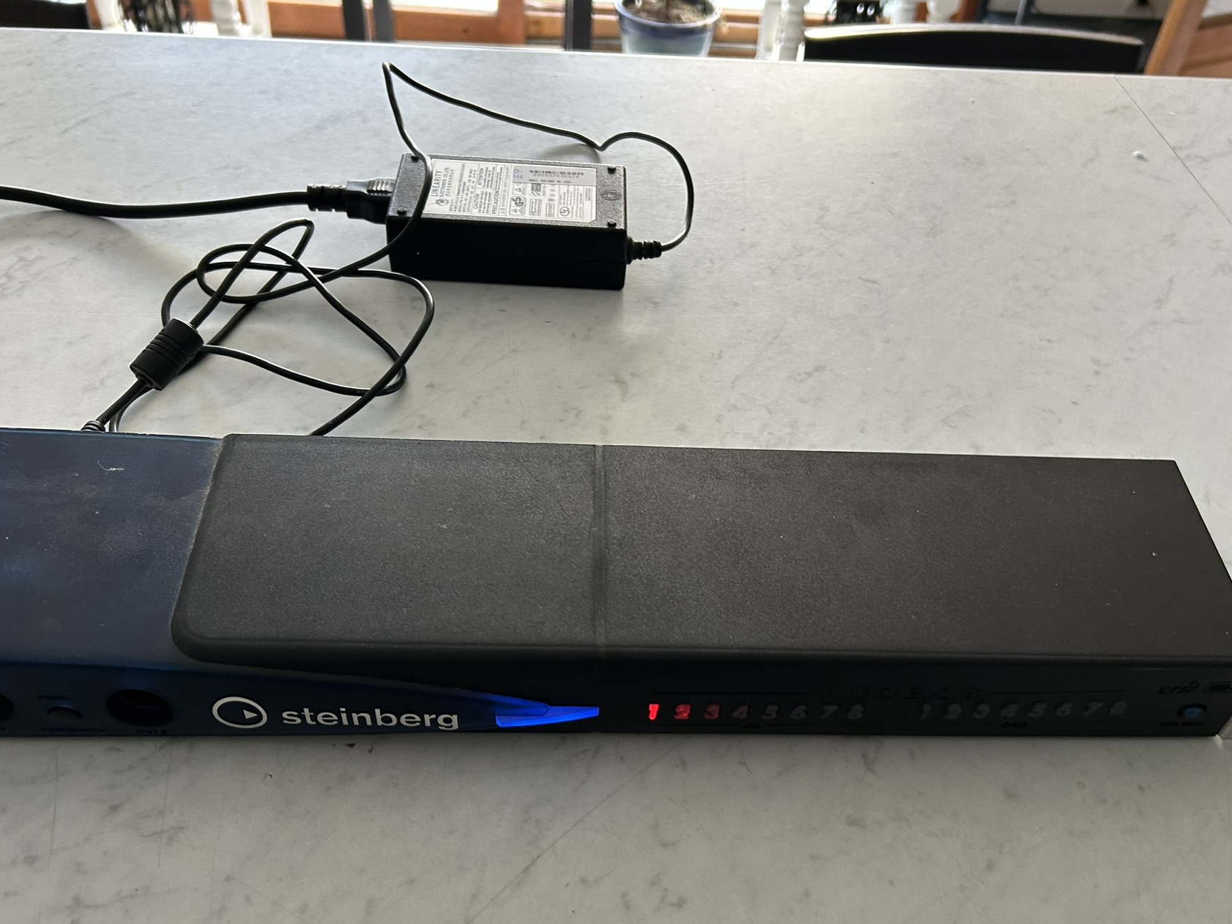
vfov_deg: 45.3
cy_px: 518
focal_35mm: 31
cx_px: 673
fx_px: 1103
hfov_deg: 58.3
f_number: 1.5
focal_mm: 5.7
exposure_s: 1/60
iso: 125
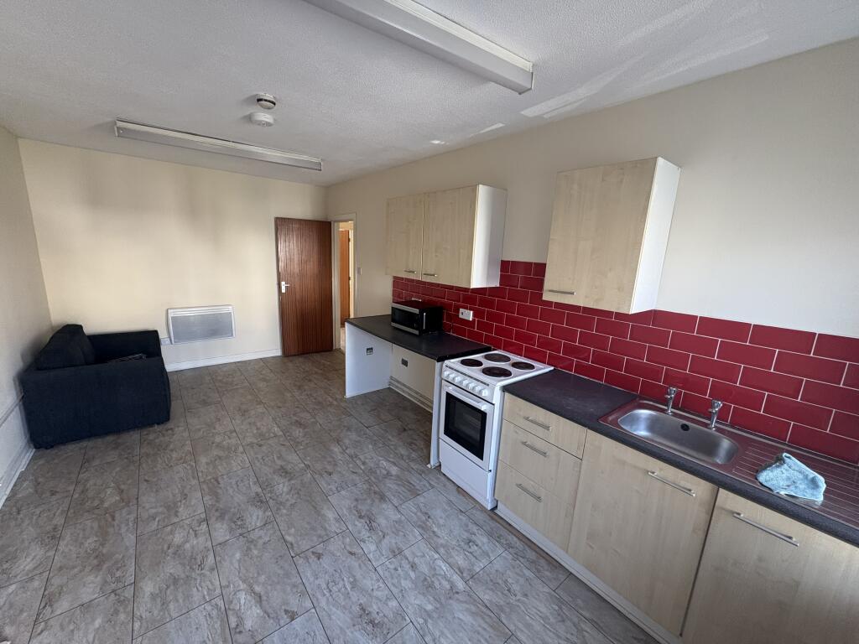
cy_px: 322
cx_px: 430
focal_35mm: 14
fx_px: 347
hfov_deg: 102.1
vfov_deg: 85.7
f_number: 2.2
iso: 250
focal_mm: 2.22
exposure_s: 1/60
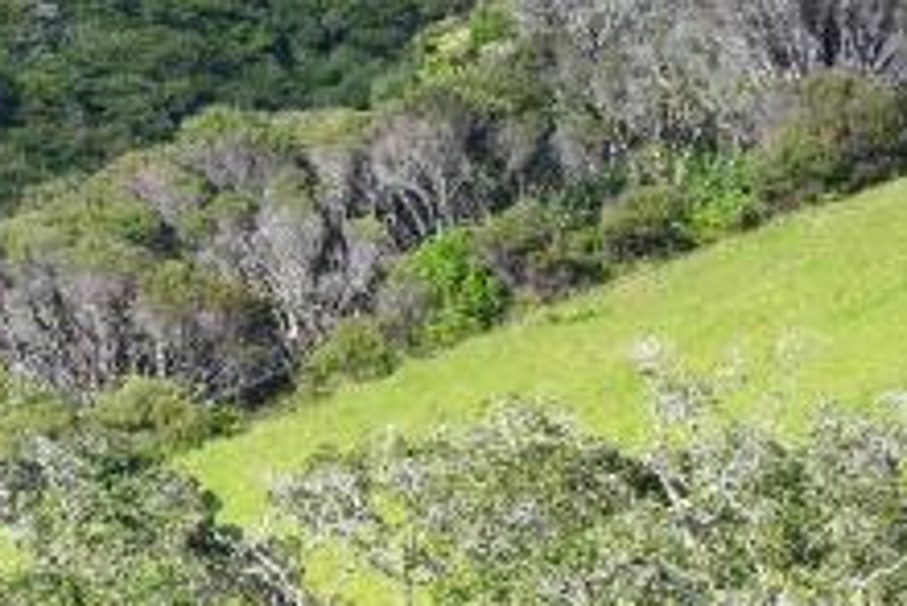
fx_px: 18328
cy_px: 899
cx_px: 536
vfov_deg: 1.9
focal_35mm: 727
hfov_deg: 2.8
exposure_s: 1/320
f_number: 9
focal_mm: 200
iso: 250
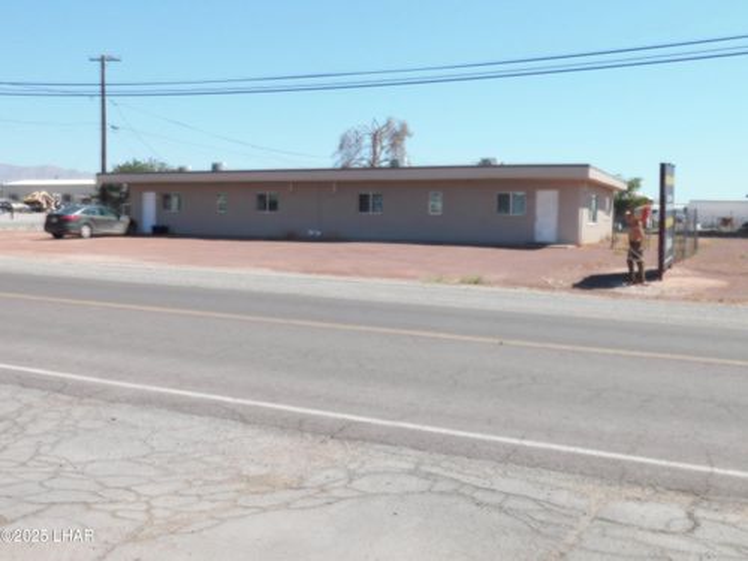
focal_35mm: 36
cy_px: 280
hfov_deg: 51.4
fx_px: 778
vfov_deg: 39.7
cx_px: 374
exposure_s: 1/400
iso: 125
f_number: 7
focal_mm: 6.3
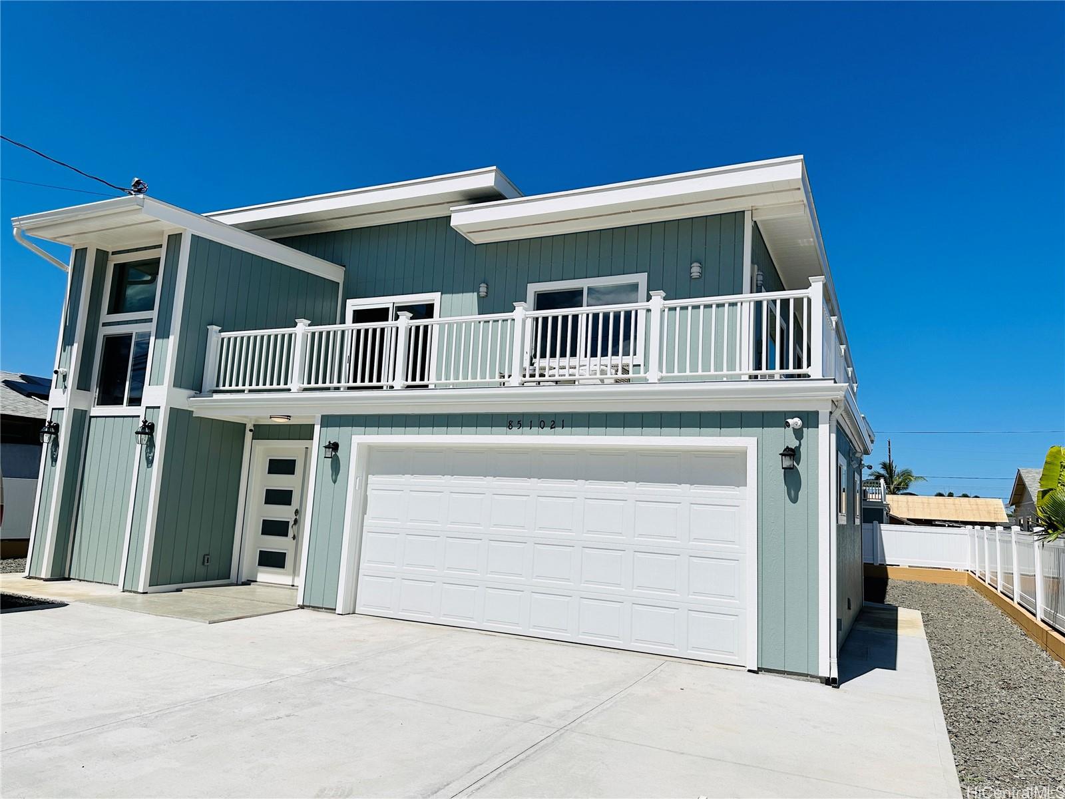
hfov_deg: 71.6
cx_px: 532
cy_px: 400
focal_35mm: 24
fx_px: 738
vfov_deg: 56.8
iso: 80
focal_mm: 6.86
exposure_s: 1/12048
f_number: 1.78
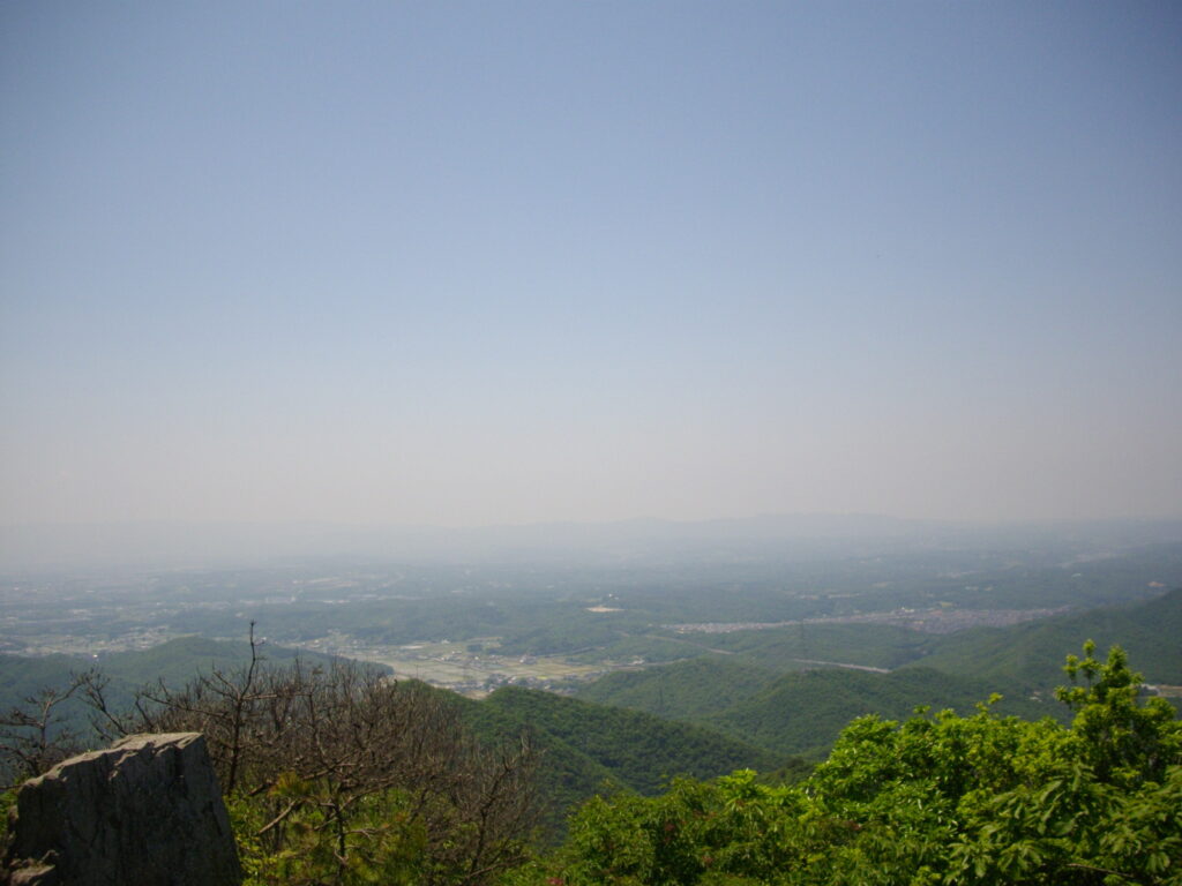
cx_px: 591
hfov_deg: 50.1
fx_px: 1263
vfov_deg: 38.7
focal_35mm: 37
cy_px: 443
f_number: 5.6
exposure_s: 1/640
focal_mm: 6.2
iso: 100
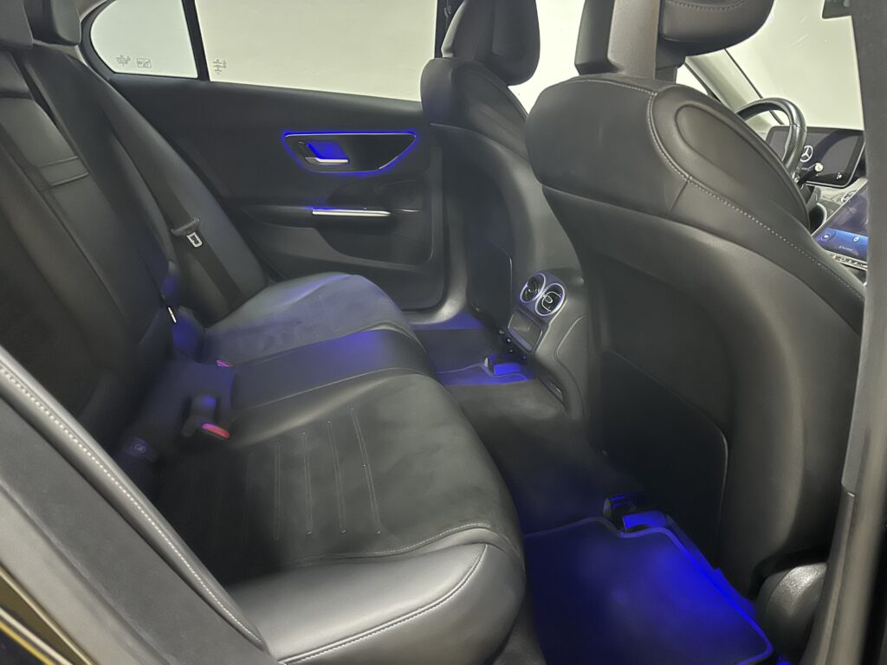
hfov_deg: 71.6
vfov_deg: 56.8
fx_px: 615
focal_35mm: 24
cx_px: 444
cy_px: 332
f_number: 1.78
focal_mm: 6.86
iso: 2000
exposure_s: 1/25
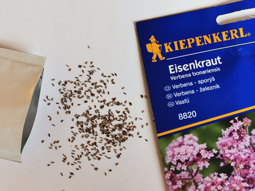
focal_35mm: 75
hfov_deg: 26.0
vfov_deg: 19.6
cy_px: 96
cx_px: 128
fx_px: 552
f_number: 1.6
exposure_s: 1/100
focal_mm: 5.56
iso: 125
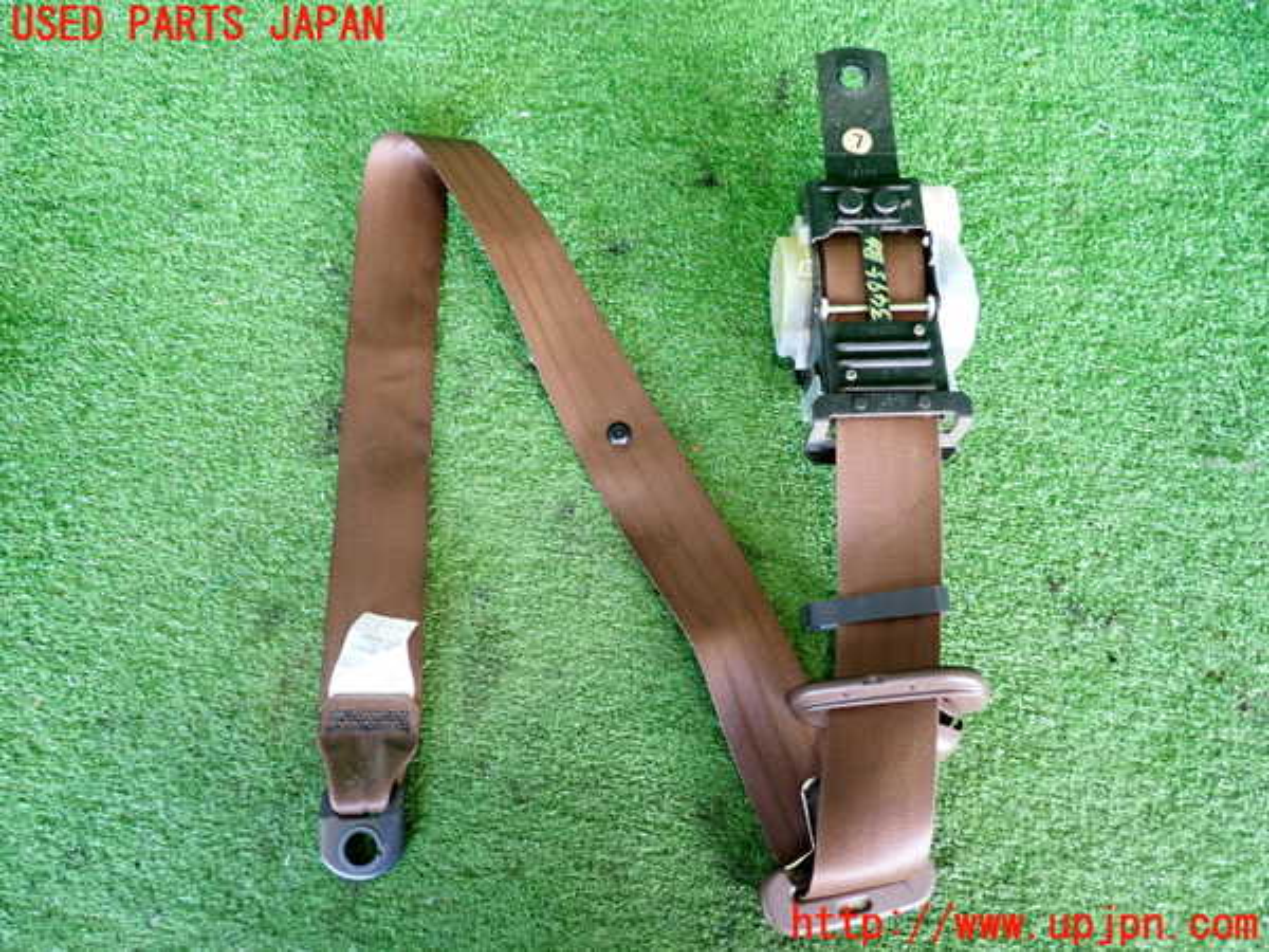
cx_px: 634
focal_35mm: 28
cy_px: 476
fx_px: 1026
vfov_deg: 49.7
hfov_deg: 63.4
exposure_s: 1/30
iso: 250
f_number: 2.2
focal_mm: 5.05
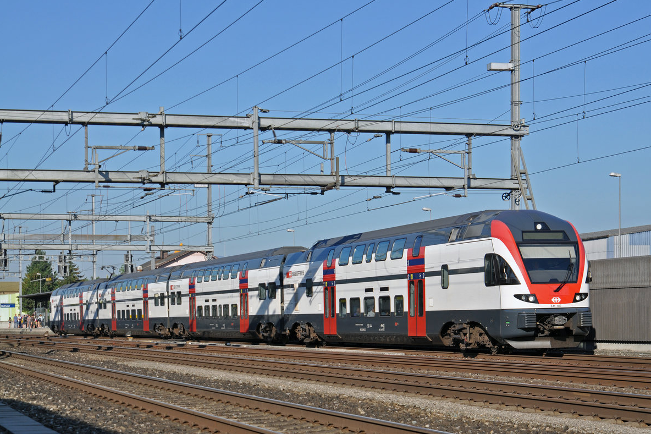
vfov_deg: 16.4
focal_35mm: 84
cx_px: 324
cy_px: 218
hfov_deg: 24.3
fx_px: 1510
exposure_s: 1/1000
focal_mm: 55
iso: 200
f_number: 5.6
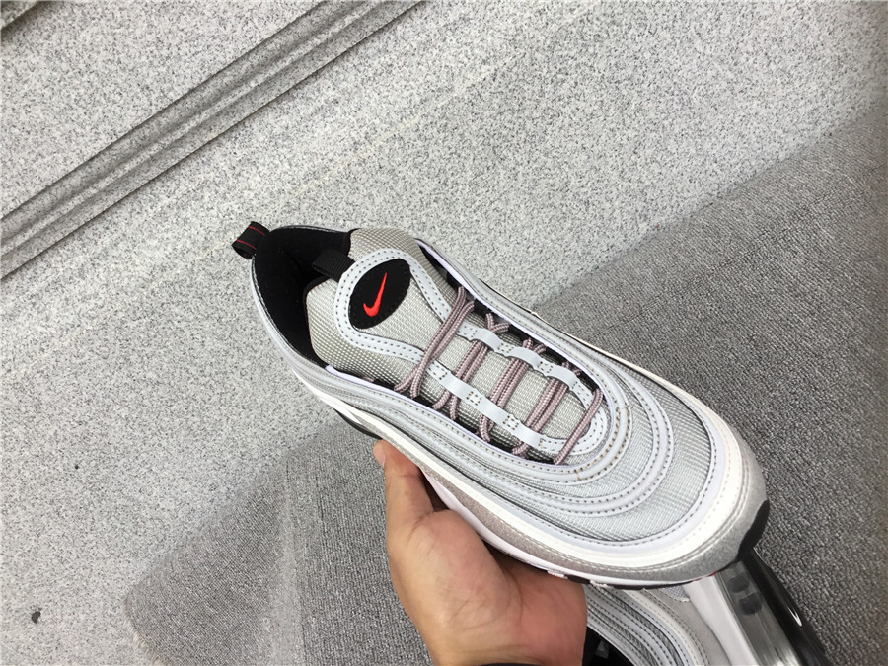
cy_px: 333
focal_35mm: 31
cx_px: 444
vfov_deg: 45.4
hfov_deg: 58.4
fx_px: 795
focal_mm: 3.3
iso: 32
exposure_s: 1/100
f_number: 2.4
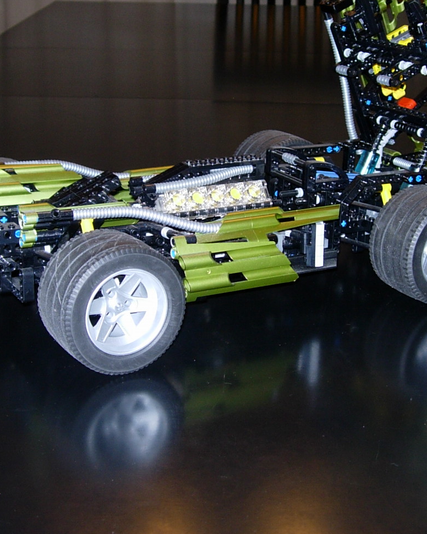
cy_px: 215
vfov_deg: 28.7
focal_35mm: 66
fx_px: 1043
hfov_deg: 23.1
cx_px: 236
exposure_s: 1/64
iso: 79
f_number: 2.9
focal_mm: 8.5
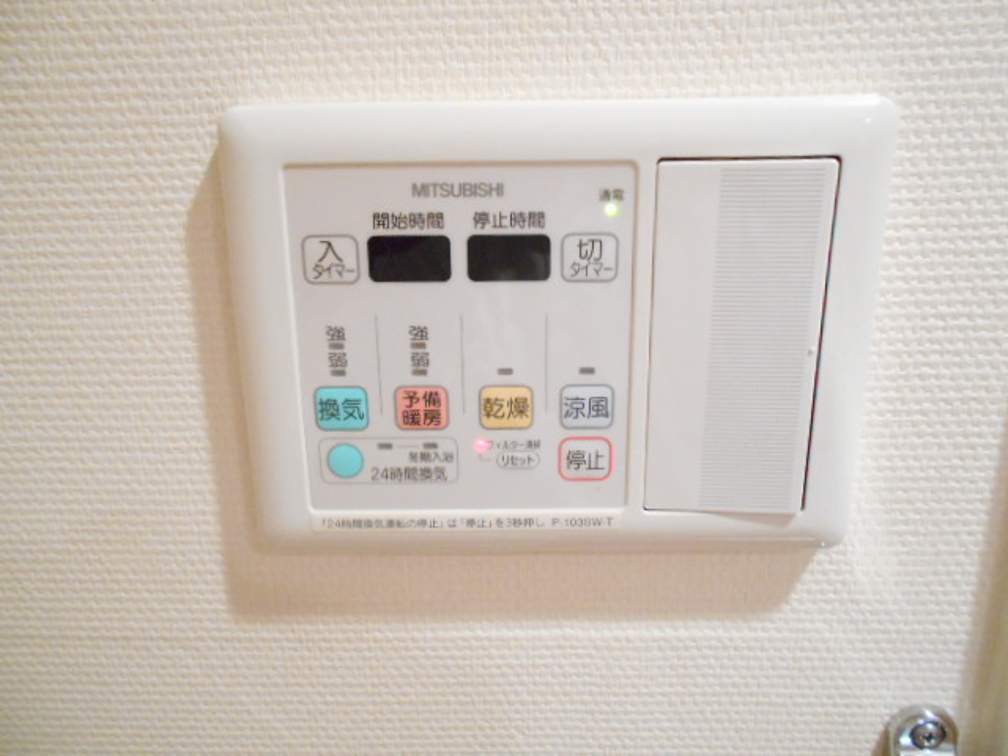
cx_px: 504
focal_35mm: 26
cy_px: 378
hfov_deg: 67.3
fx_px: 757
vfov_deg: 53.1
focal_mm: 4.6
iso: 800
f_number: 3.2
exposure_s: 1/50
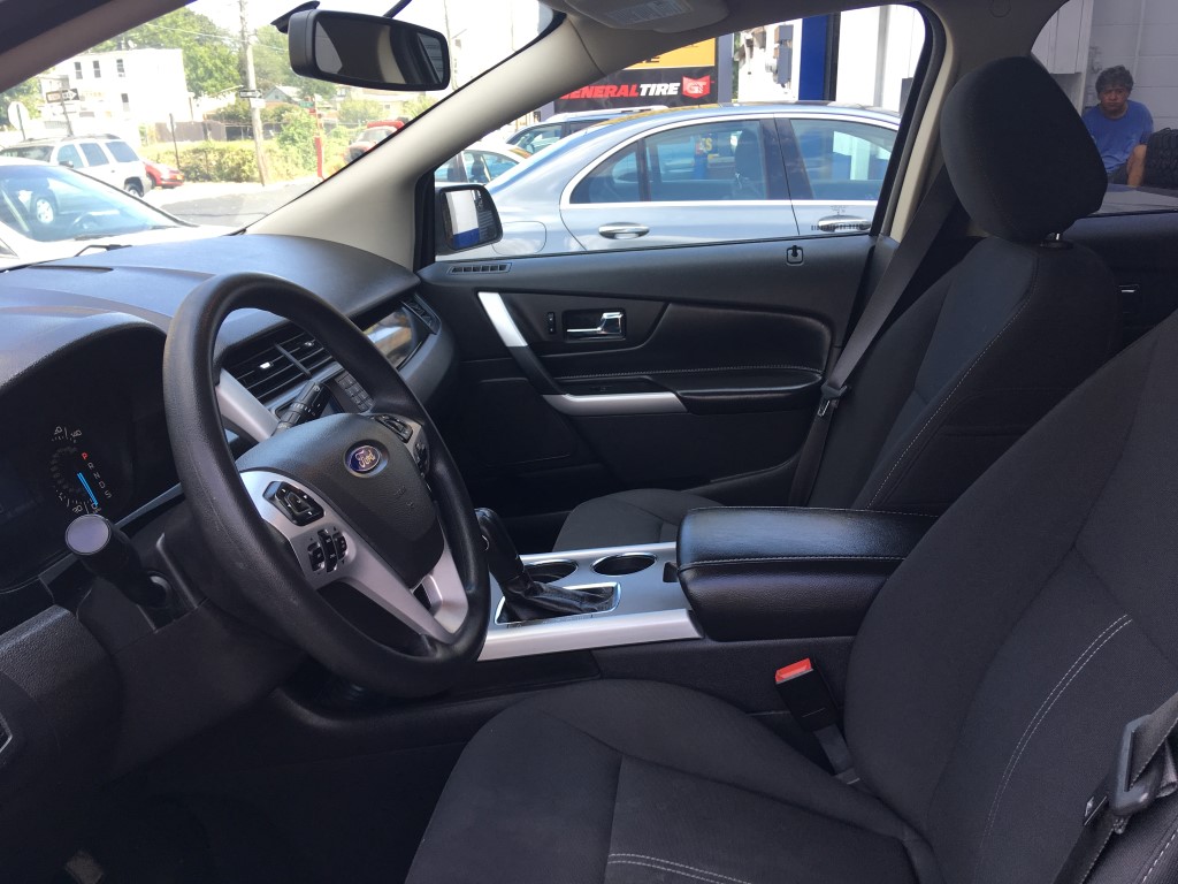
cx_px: 589
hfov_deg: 61.7
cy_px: 442
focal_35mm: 29
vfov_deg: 48.2
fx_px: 987
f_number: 2.2
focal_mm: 4.15
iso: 25
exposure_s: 1/120
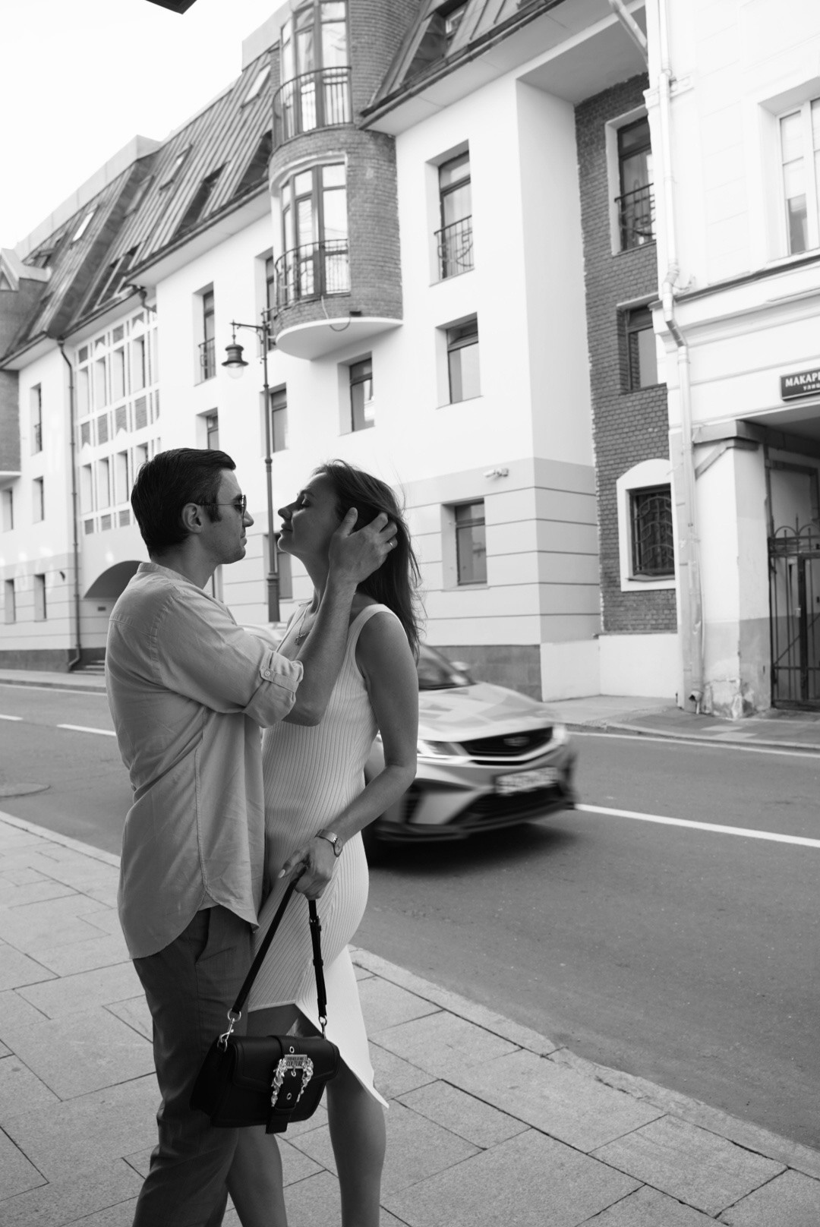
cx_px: 410
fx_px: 955
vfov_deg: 65.4
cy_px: 614
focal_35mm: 28
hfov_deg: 46.5
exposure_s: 1/100
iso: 100
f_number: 5.6
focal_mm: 28
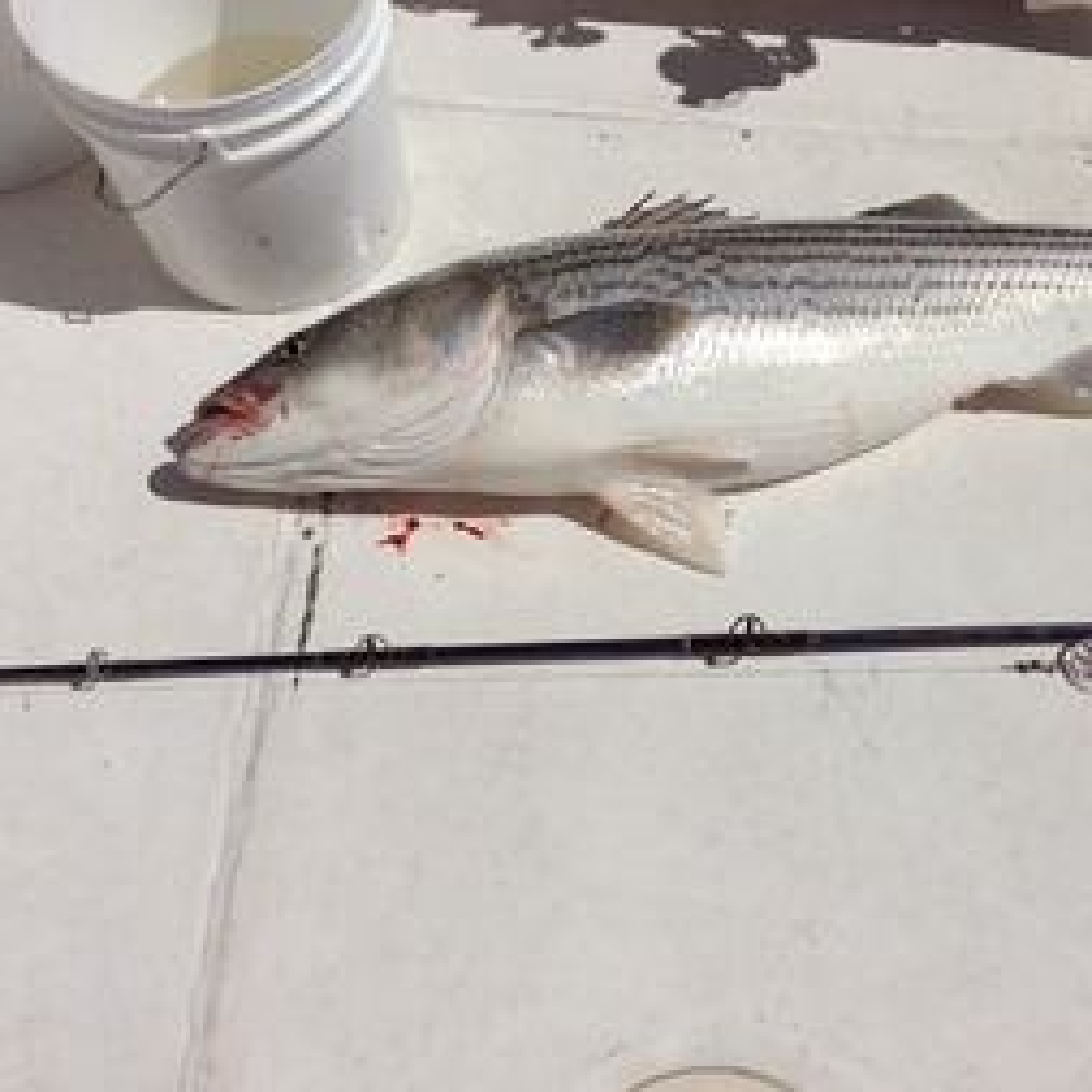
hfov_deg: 36.4
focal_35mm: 46
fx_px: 1642
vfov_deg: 36.8
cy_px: 494
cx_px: 725
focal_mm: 3.3
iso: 32
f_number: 2.4
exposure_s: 1/6452
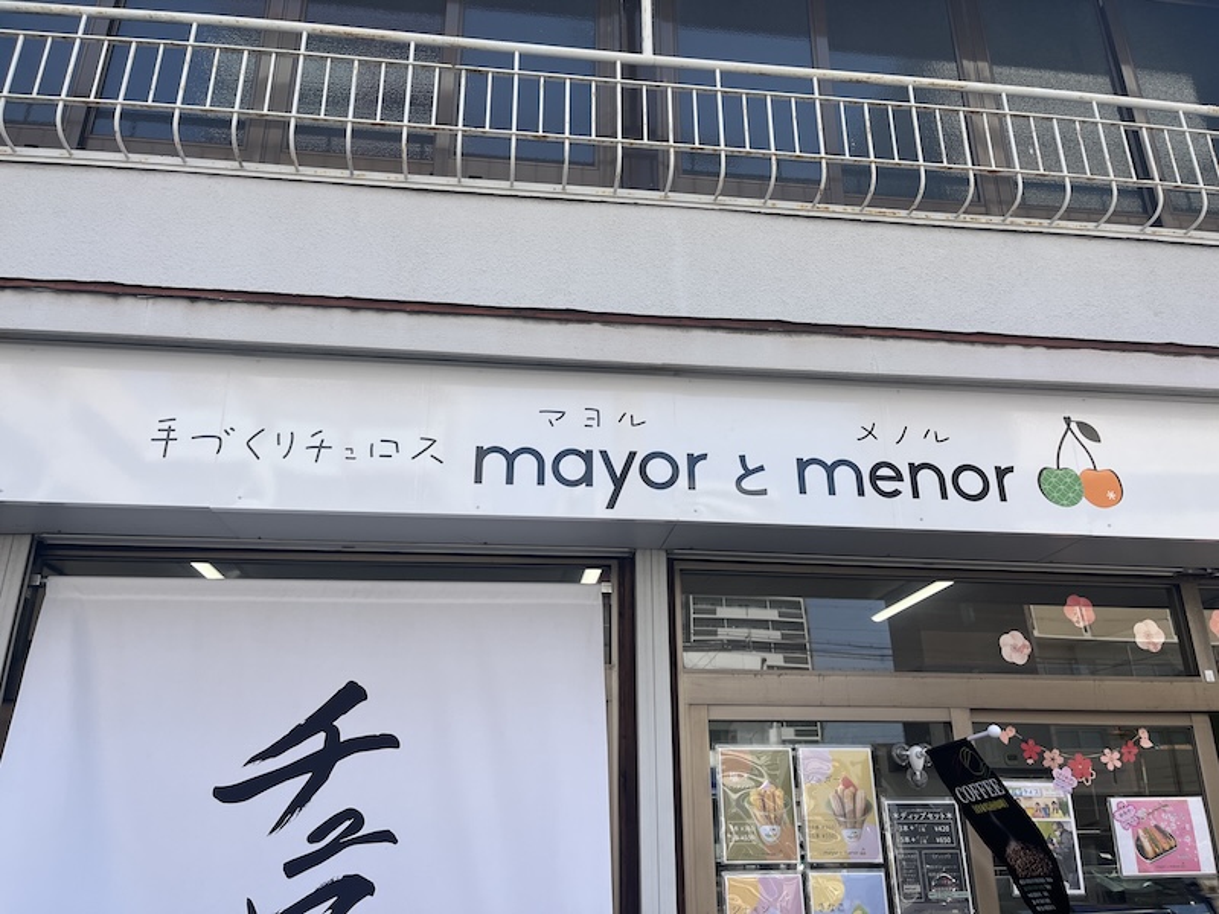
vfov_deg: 53.1
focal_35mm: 26
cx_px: 610
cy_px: 457
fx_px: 916
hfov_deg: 67.3
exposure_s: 1/1175
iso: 50
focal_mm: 5.1
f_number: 1.6
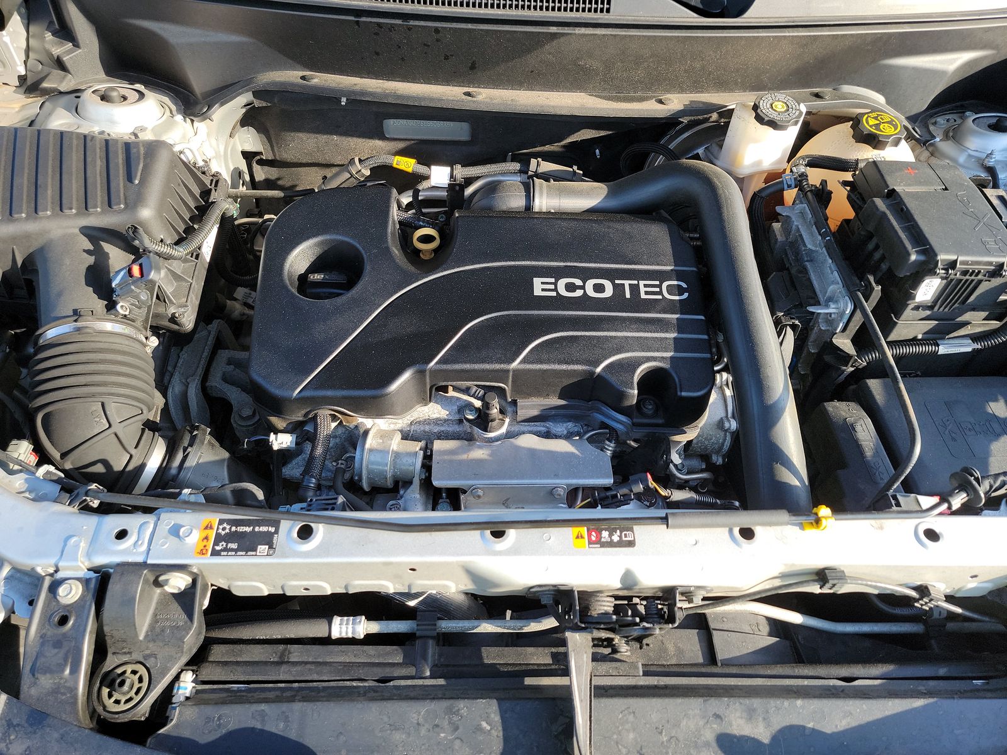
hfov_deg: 71.6
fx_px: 698
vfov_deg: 56.8
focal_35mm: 24
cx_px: 504
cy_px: 378
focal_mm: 6.7
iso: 50
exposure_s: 1/121
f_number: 1.8
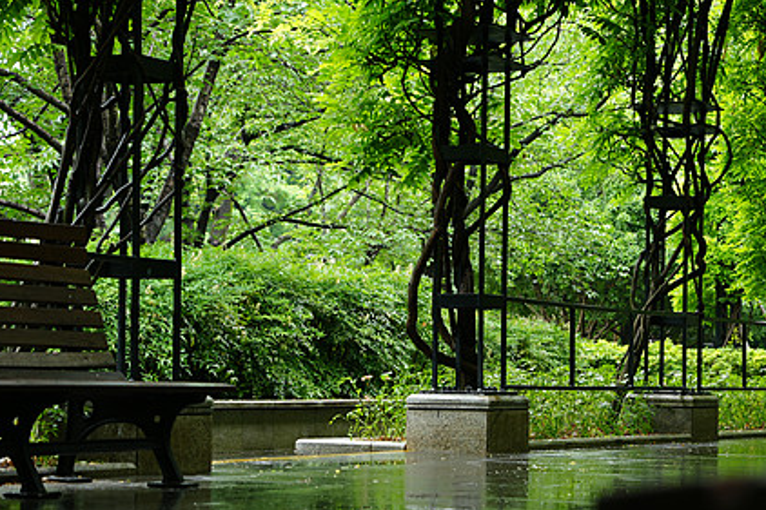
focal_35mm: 89
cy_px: 364
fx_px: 1893
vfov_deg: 15.3
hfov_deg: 22.8
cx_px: 452
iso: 100
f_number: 4
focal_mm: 47
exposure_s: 1/30
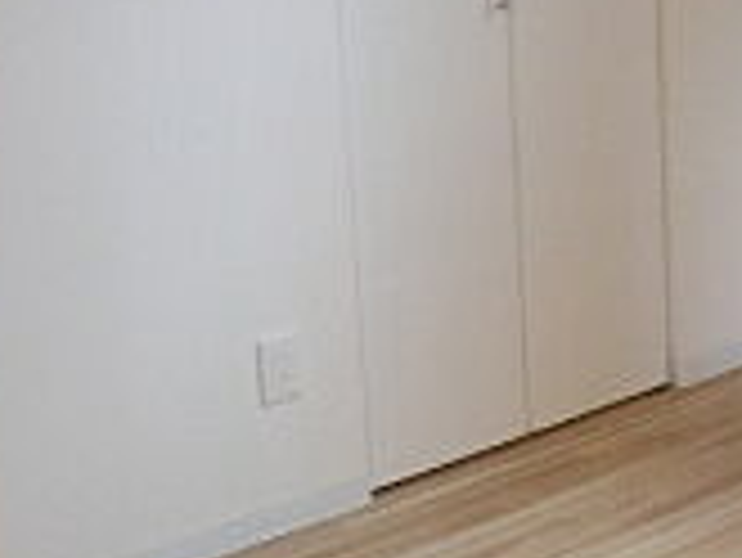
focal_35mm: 93
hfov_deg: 17.9
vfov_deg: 15.7
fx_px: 1995
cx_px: 1228
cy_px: 45
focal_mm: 4.2
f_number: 3
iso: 250
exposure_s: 1/30
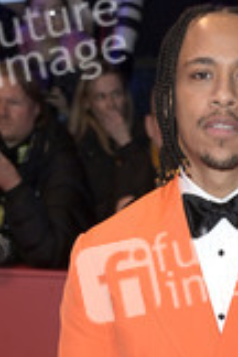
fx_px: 1517
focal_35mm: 153
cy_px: 381
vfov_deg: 13.2
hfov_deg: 8.9
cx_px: 253
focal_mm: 62
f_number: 5
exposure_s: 1/250
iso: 800
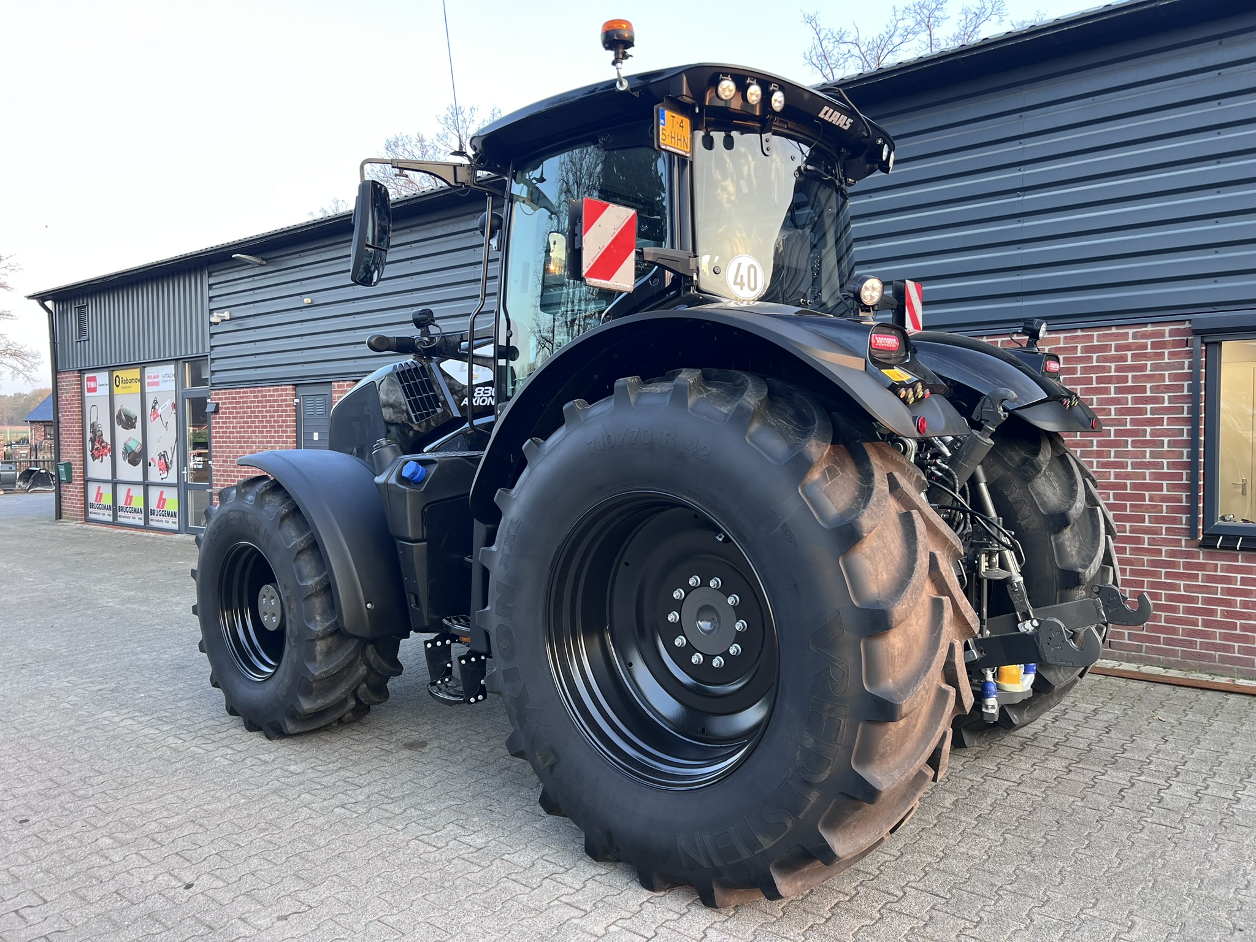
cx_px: 628
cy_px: 471
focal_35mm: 26
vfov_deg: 53.1
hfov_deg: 67.3
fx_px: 943
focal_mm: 5.7
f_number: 1.5
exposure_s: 1/121
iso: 80
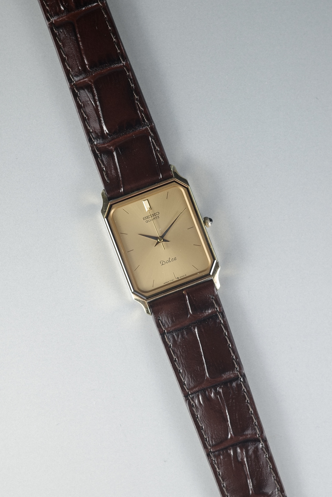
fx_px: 553
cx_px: 166
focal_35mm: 40
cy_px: 248
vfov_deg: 48.5
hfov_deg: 33.4
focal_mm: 26
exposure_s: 1/50
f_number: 2.8
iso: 100
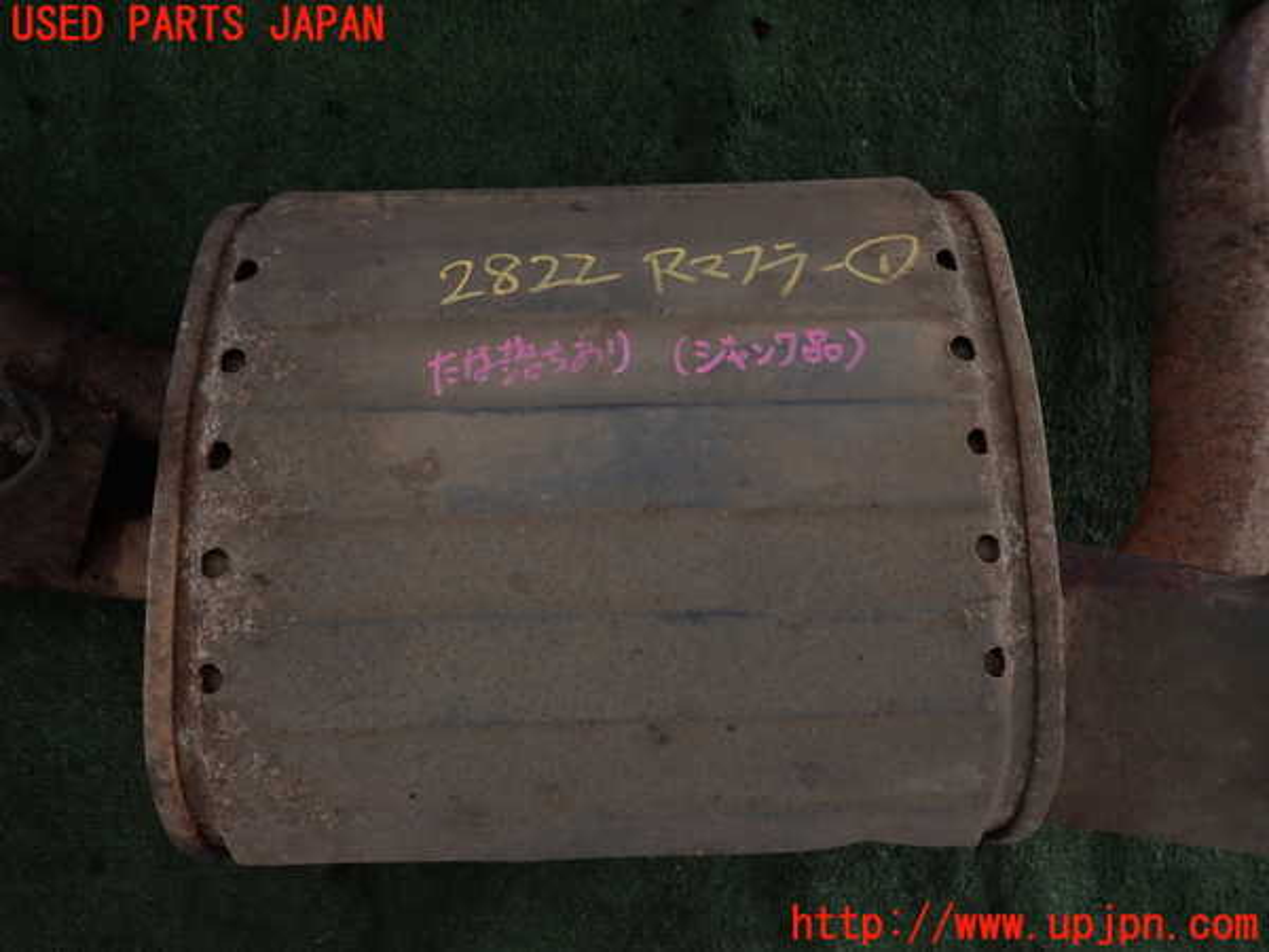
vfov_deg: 54.9
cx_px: 634
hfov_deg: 69.4
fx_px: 916
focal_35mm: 25
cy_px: 476
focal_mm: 4.5
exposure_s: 1/60
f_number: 2
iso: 160
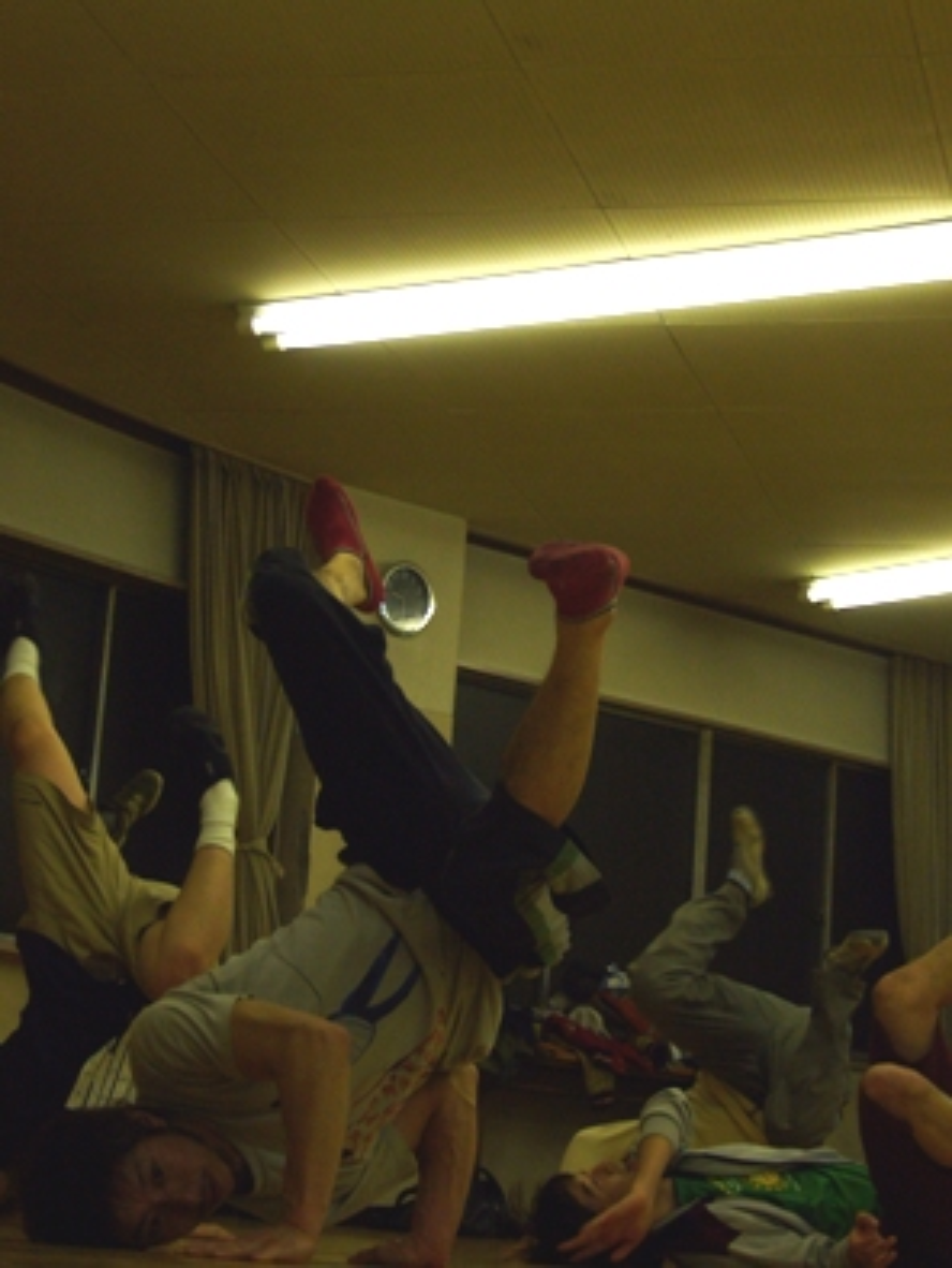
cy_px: 634
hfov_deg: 18.7
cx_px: 476
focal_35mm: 79
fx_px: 2894
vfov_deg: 24.7
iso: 80
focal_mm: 13
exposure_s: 1/80
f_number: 4.3
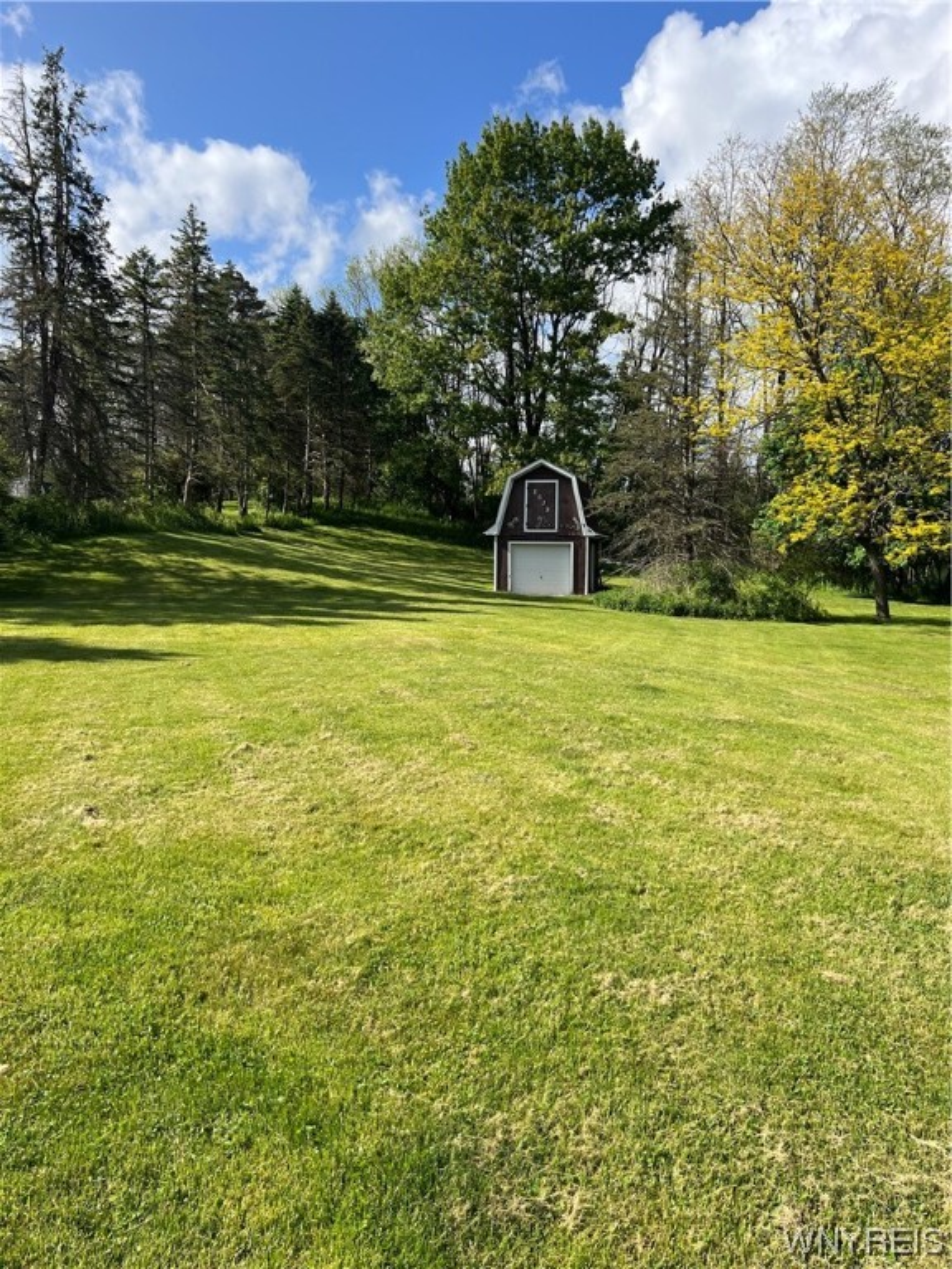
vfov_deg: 67.3
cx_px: 476
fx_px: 953
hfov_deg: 53.1
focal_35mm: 26
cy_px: 634
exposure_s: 1/2841
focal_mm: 5.7
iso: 50
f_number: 1.5
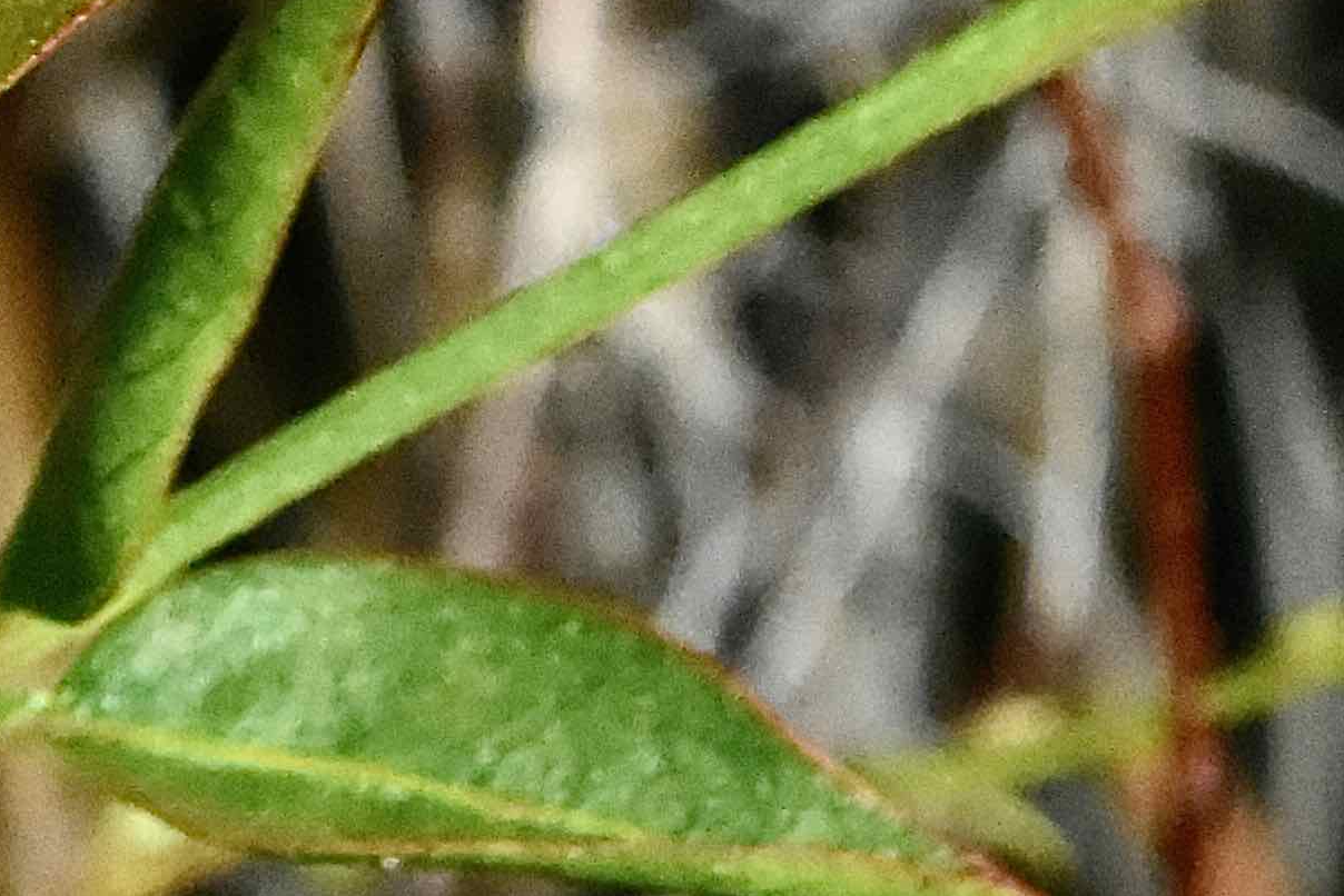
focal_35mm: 205
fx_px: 7655
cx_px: -127
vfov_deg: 6.6
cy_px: -326
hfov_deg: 9.9
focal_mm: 44
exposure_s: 1/1000
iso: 5000
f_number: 16
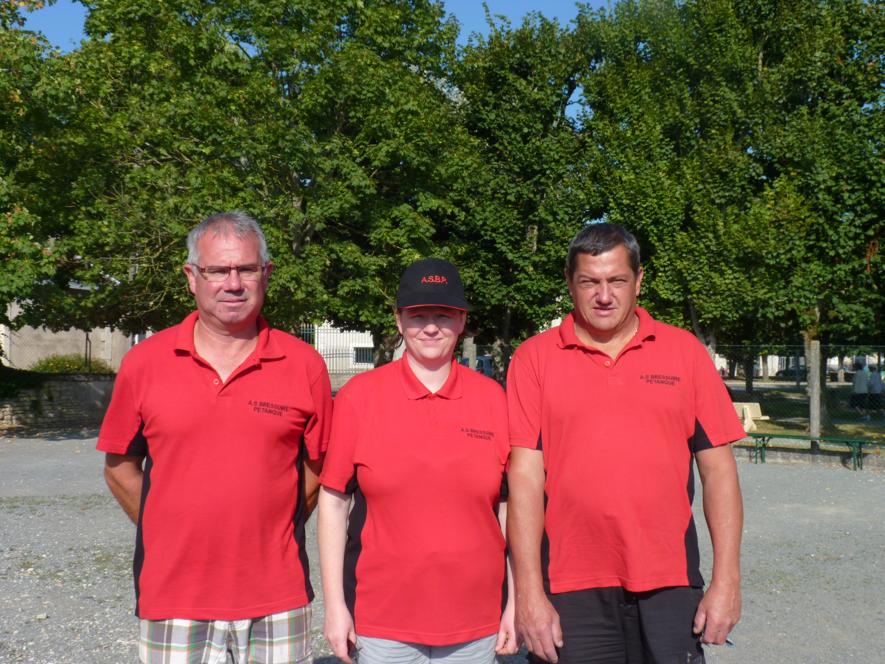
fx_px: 1074
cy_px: 332
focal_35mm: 42
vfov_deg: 34.3
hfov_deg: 44.8
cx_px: 442
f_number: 5.6
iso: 80
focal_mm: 7.4
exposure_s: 1/400
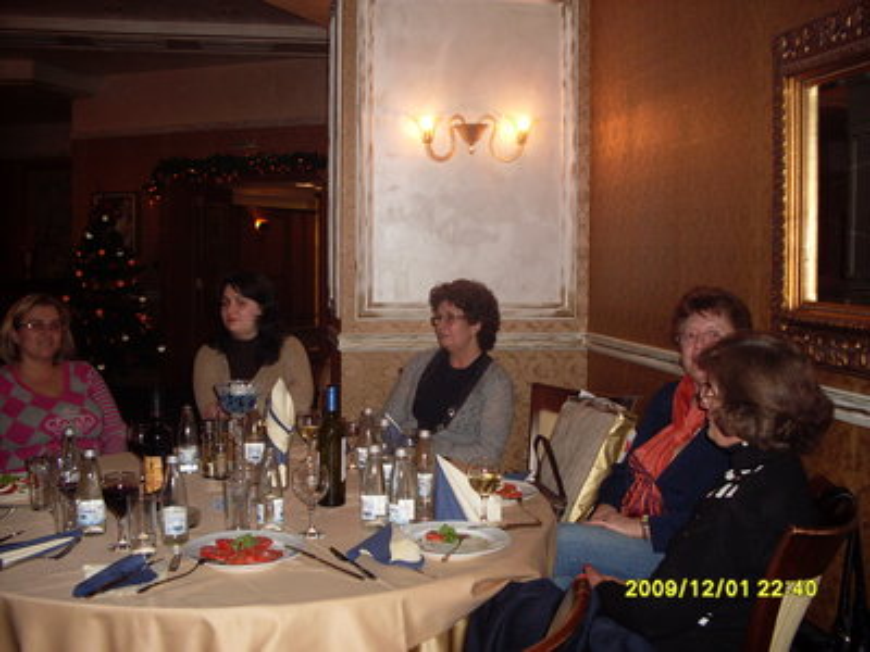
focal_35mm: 38
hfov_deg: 49.0
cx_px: 435
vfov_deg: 37.7
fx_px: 955
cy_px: 326
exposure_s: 1/45
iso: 100
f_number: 2.8
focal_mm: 6.3
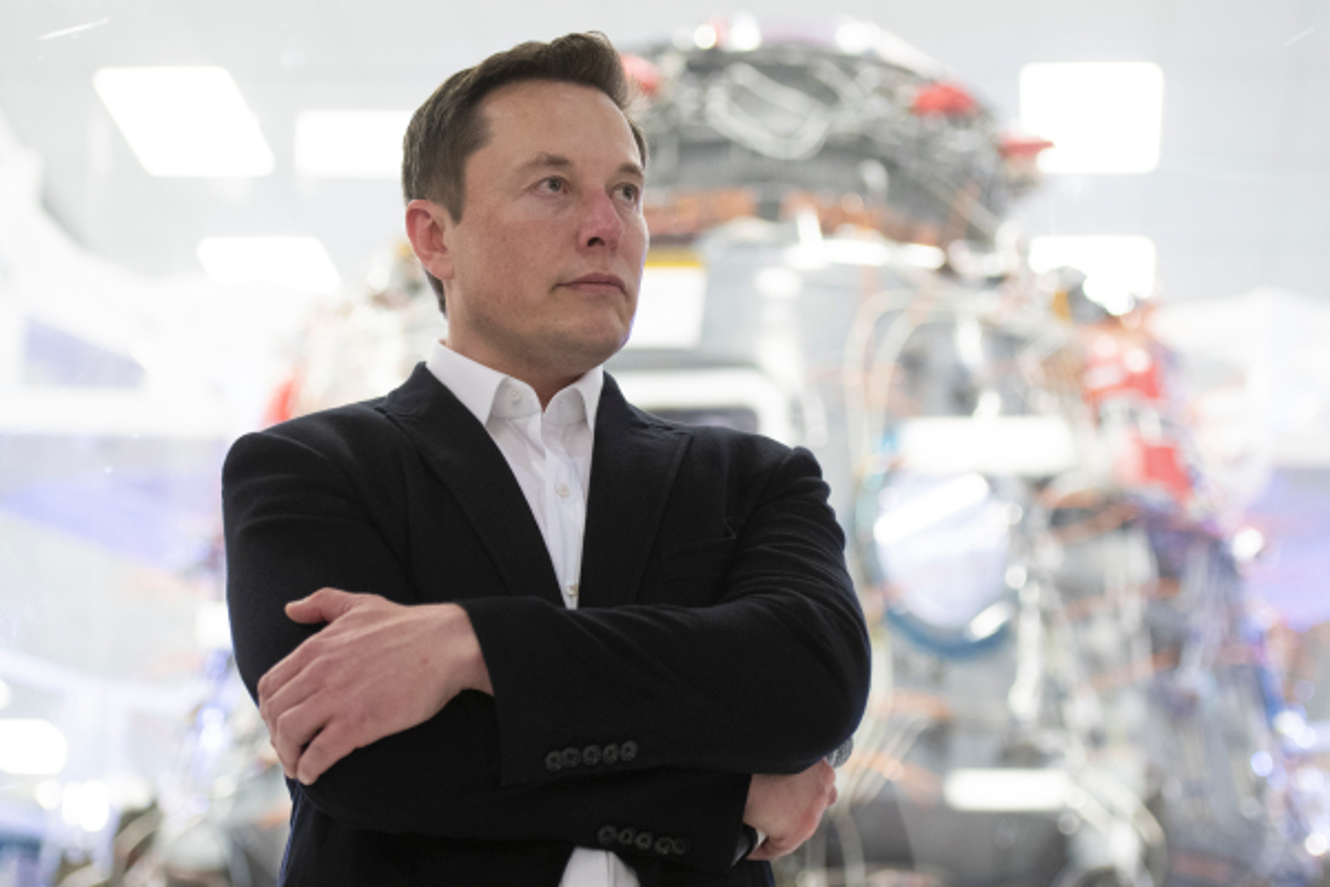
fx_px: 4156
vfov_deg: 12.2
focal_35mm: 112
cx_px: 665
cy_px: 444
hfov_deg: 18.2
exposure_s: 1/125
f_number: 2.8
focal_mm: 75
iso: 2000
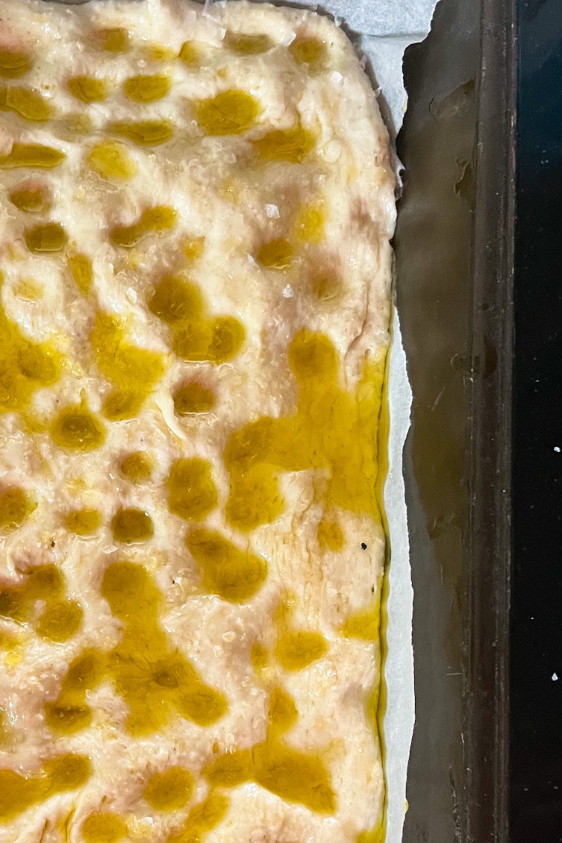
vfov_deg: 39.8
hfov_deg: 26.3
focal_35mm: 49
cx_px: 21
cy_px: 566
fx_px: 1148
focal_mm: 5.1
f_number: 1.6
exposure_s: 1/50
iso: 250
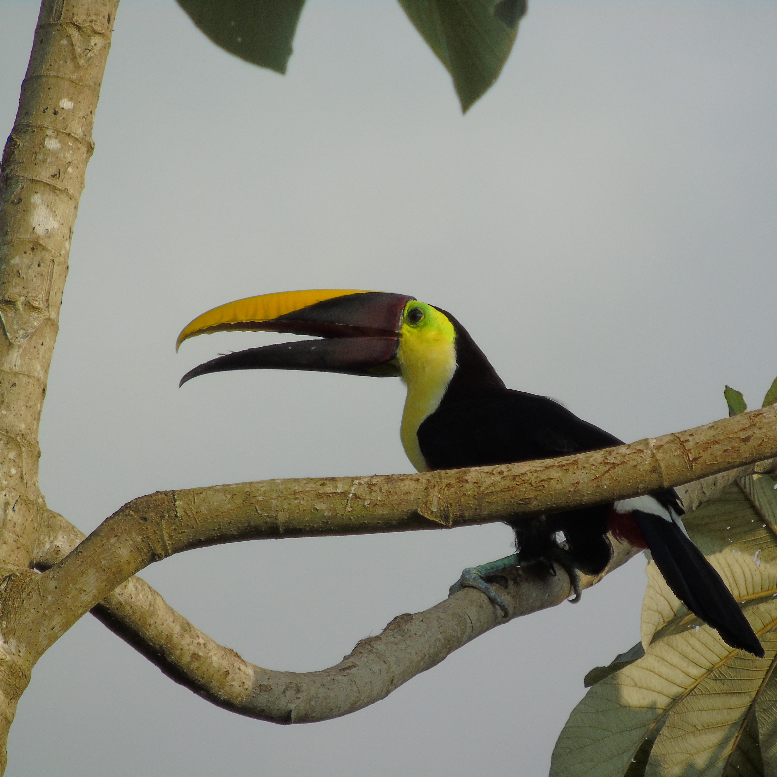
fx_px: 29915
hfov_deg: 1.5
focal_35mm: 1178
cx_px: 472
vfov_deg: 1.5
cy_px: 388
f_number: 6.2
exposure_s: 1/250
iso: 80
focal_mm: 178
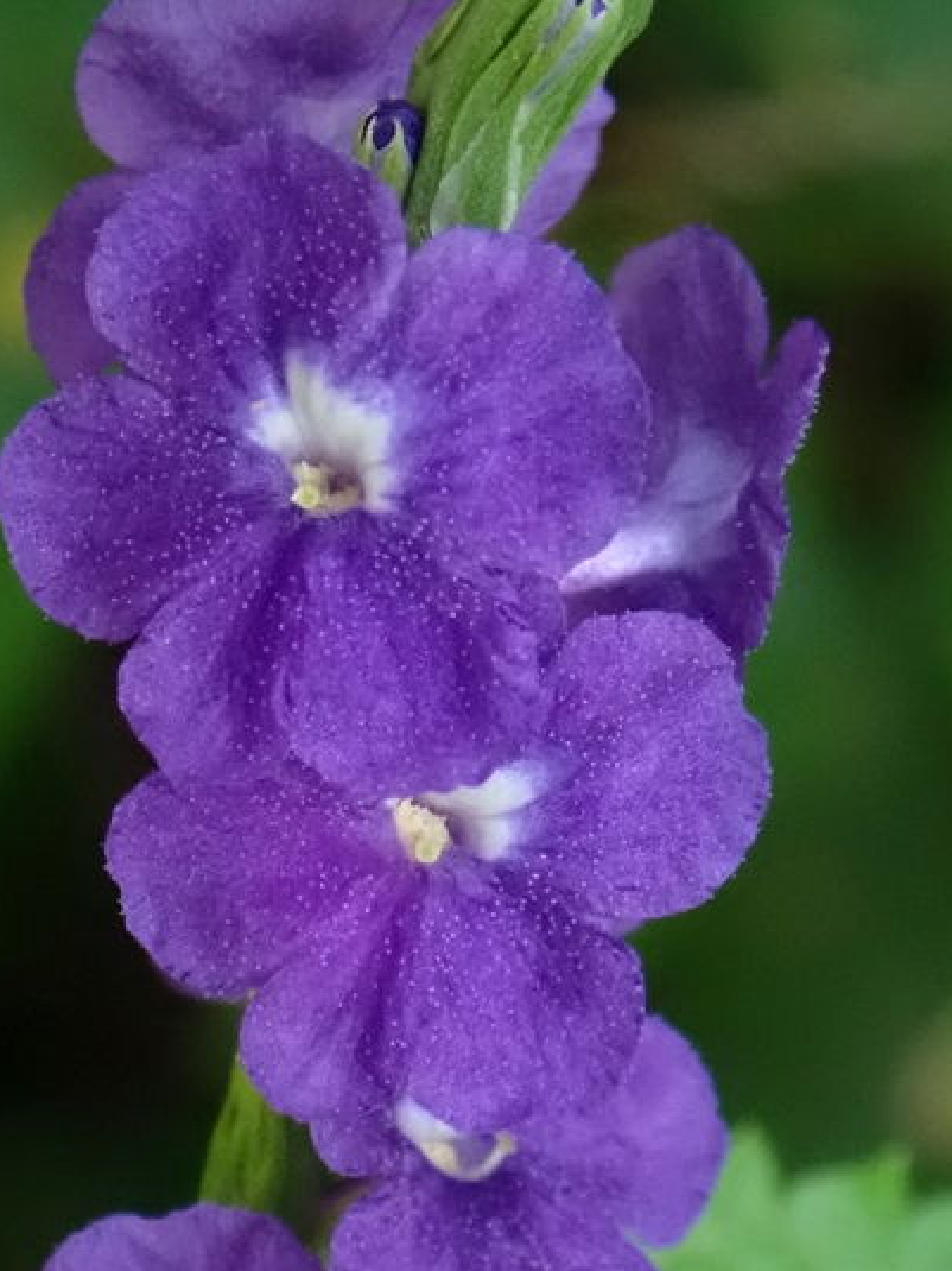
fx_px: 5943
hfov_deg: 9.2
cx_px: 370
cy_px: 896
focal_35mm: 162
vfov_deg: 12.2
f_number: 6.3
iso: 1600
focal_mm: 18
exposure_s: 1/160
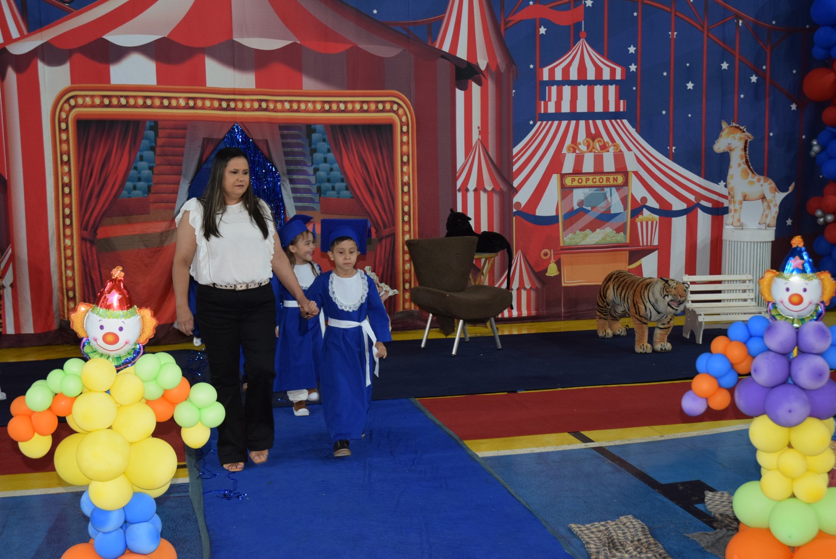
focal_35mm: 46
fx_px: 1081
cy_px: 280
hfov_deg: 42.3
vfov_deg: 29.0
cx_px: 418
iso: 1100
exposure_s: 1/60
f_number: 4
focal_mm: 31
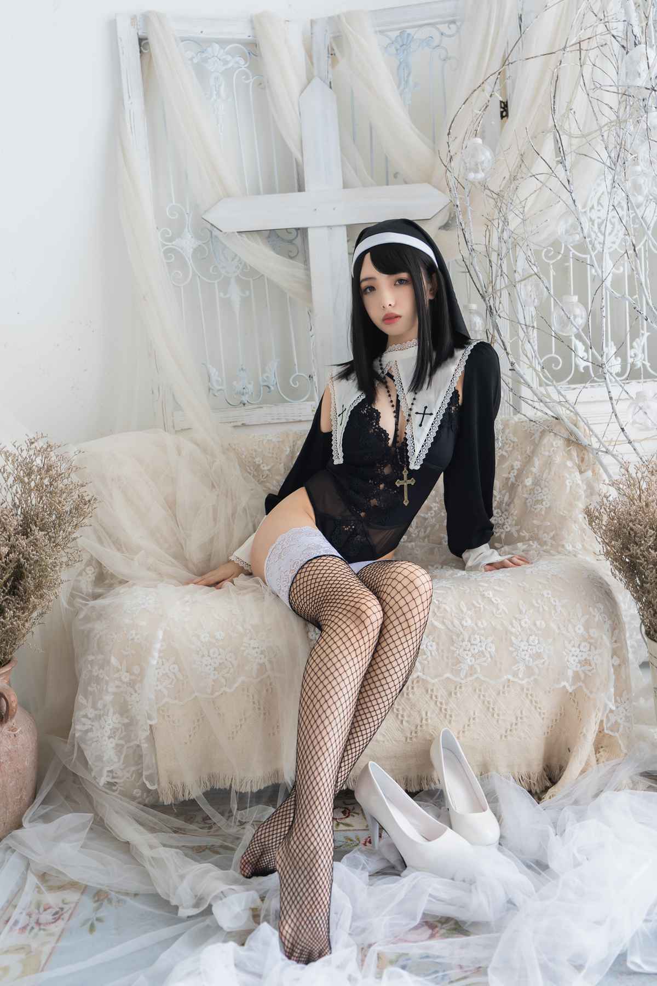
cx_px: 328
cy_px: 493
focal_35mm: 29
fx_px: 794
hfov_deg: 45.0
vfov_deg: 63.7
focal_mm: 29
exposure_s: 1/60
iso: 200
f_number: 2.8
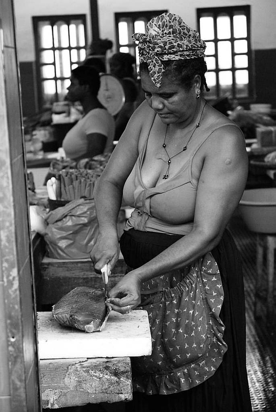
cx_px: 138
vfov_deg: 19.4
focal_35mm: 105
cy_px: 206
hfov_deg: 13.1
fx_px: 1205
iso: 1600
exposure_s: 1/1000
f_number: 4.5
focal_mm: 70
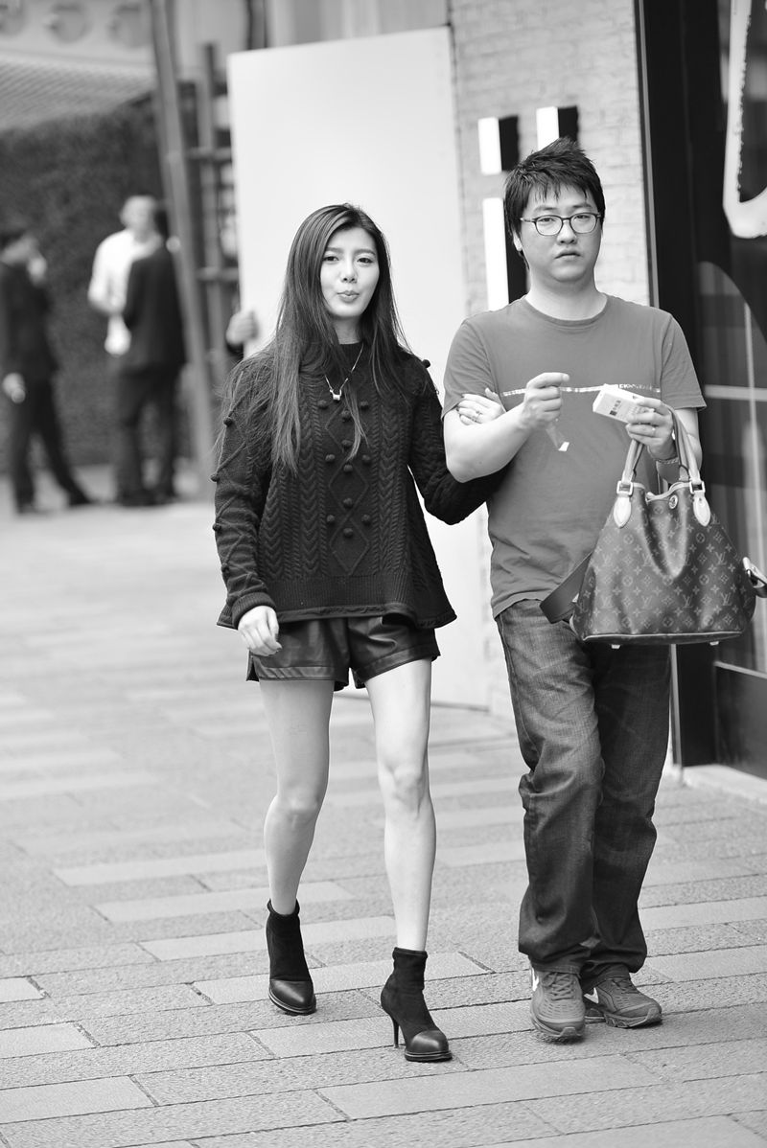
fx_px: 4309
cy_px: 574
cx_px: 384
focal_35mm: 135
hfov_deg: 10.2
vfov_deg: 15.2
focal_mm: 135
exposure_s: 1/400
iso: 500
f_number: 2.8
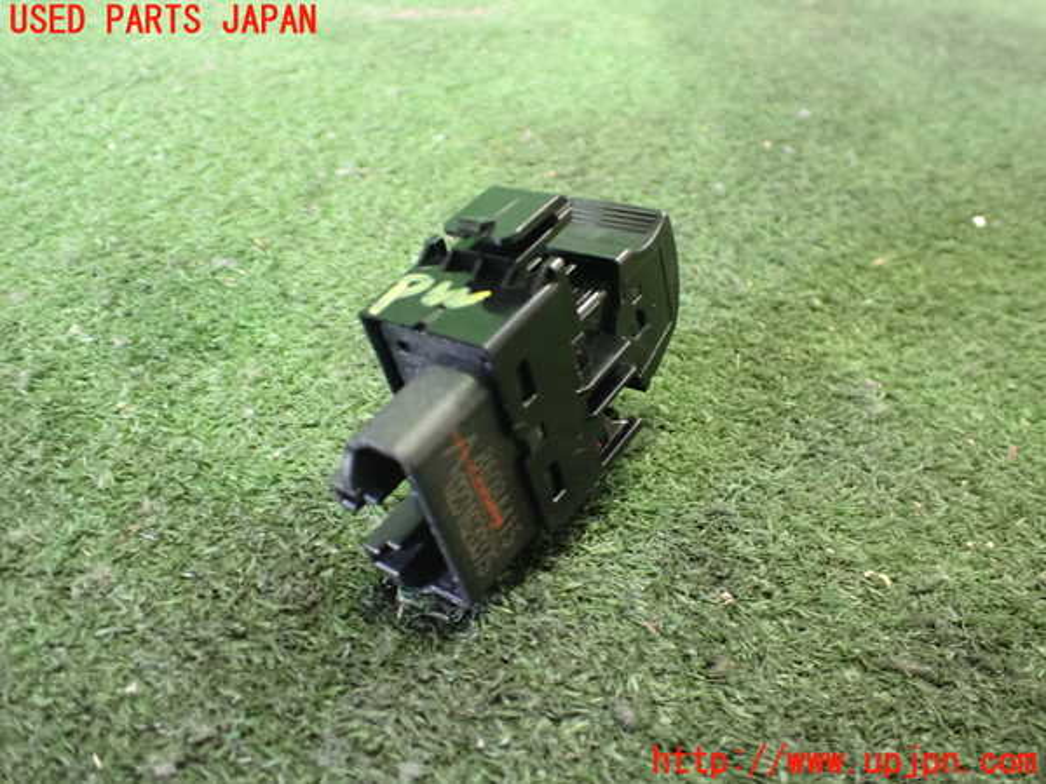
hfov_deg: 60.0
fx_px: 907
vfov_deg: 46.8
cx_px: 523
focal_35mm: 30
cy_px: 392
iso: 1250
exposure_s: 1/30
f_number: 2.3
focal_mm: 5.4
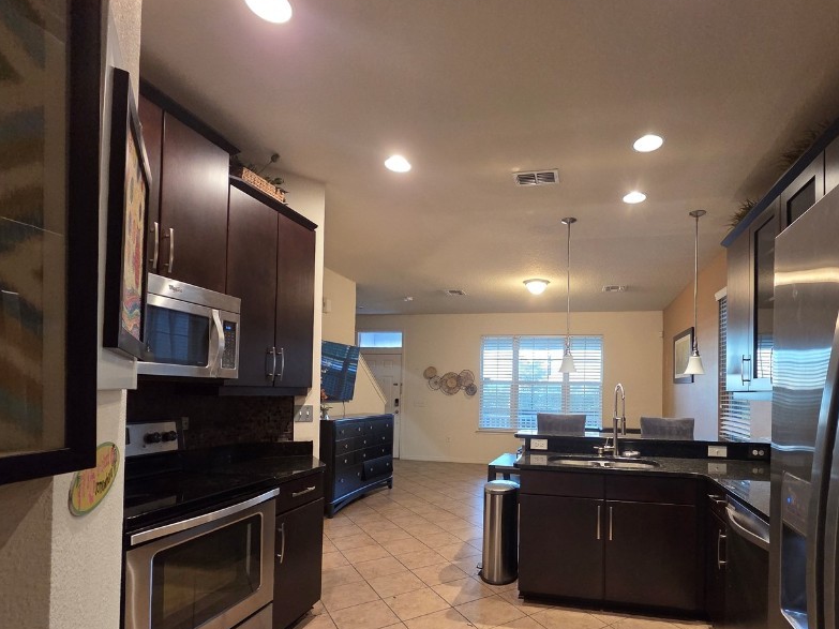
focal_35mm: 17
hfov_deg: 90.1
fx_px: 412
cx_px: 496
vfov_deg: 73.9
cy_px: 378
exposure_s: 1/60
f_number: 2.2
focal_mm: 2.2
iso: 800
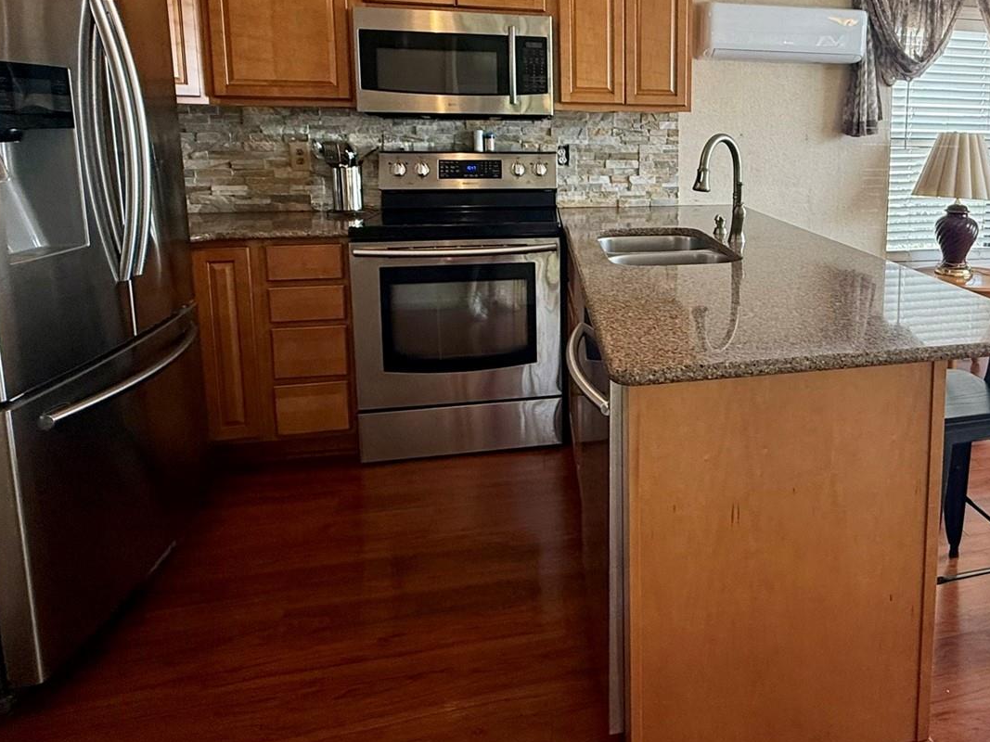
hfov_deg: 74.4
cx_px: 719
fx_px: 601
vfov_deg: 60.9
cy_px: 211
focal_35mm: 21
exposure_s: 1/120
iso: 125
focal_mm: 2.22
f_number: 2.2
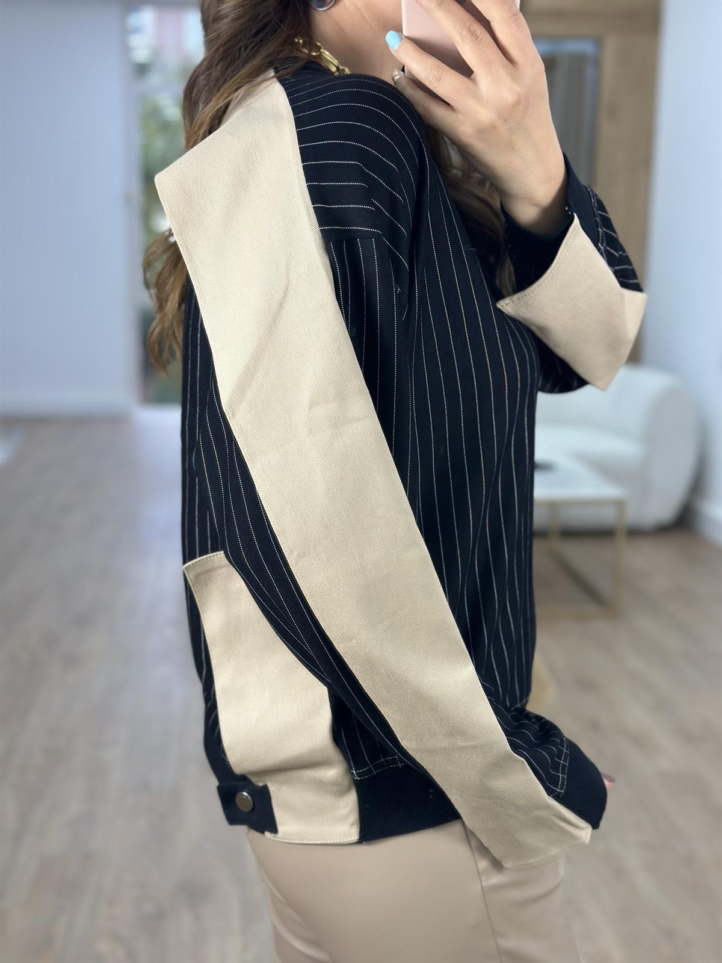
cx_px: 361
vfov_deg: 39.7
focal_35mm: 48
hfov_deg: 30.3
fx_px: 1335
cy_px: 482
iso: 80
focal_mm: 6.86
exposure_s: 1/100
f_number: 1.78
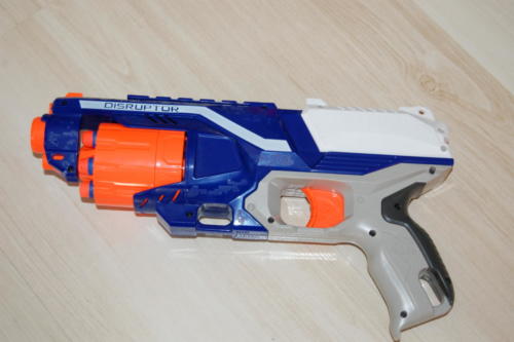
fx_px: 899
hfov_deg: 31.9
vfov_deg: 21.6
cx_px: 257
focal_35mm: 63
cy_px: 171
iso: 400
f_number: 5.3
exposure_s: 1/60
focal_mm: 42
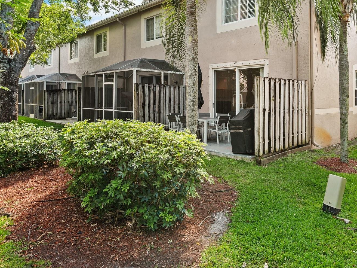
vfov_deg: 50.8
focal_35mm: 27
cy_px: 98
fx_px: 278
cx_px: 220
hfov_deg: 64.5
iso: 200
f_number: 8
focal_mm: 18
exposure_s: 1/30
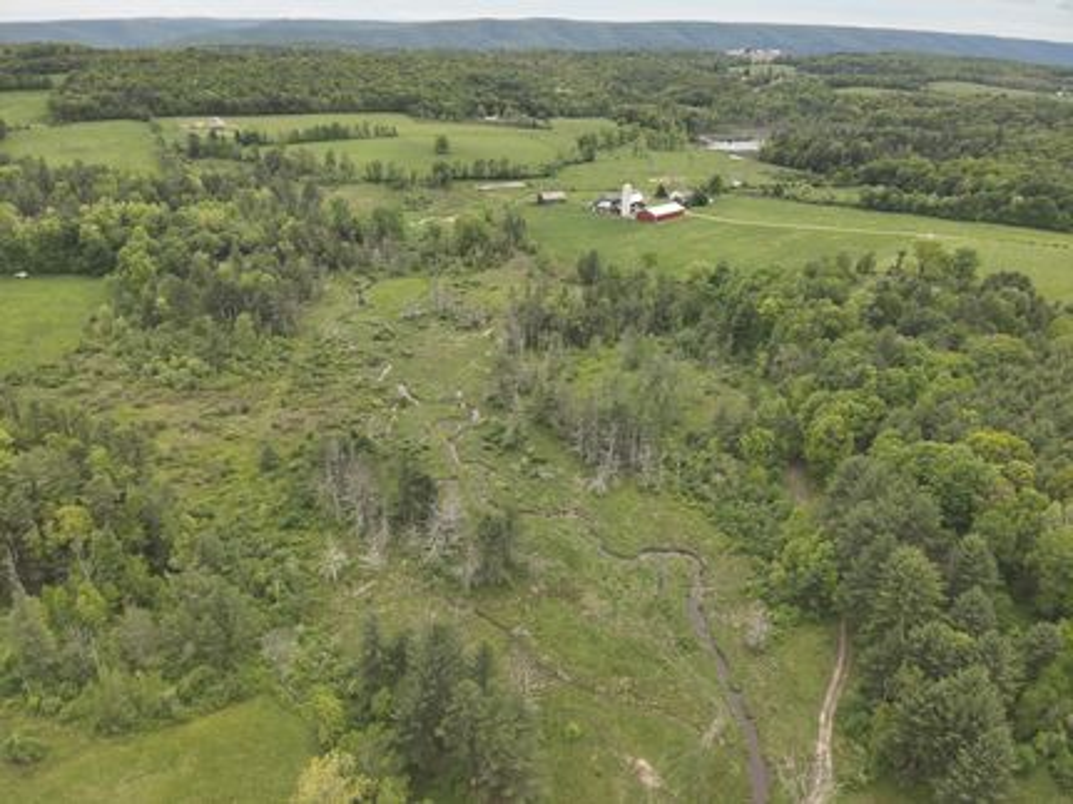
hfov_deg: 71.6
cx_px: 536
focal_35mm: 24
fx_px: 744
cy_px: 402
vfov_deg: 56.8
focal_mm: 4.4
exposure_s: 1/500
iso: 110
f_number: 2.8
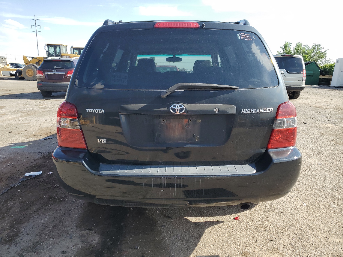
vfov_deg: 53.1
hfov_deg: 67.3
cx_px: 172
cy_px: 128
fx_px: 258
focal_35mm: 26
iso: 50
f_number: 1.5
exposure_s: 1/1250
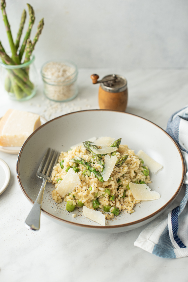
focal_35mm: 50
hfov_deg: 27.0
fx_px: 391
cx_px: 94
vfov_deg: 39.6
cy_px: 141
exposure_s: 1/100
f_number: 4
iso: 320
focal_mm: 50
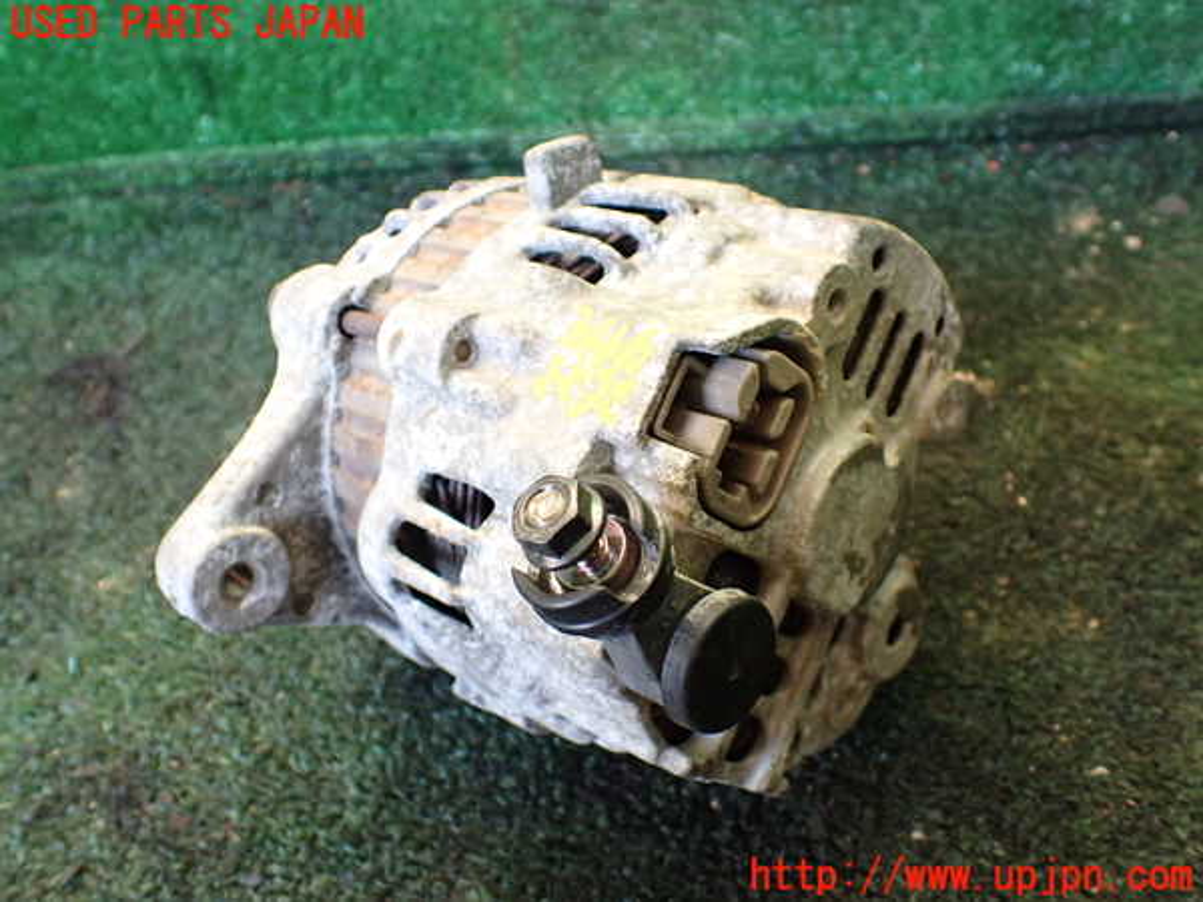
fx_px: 1043
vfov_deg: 46.8
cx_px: 602
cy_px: 451
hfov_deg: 60.0
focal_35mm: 30
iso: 500
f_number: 2.3
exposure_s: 1/125
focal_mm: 5.4
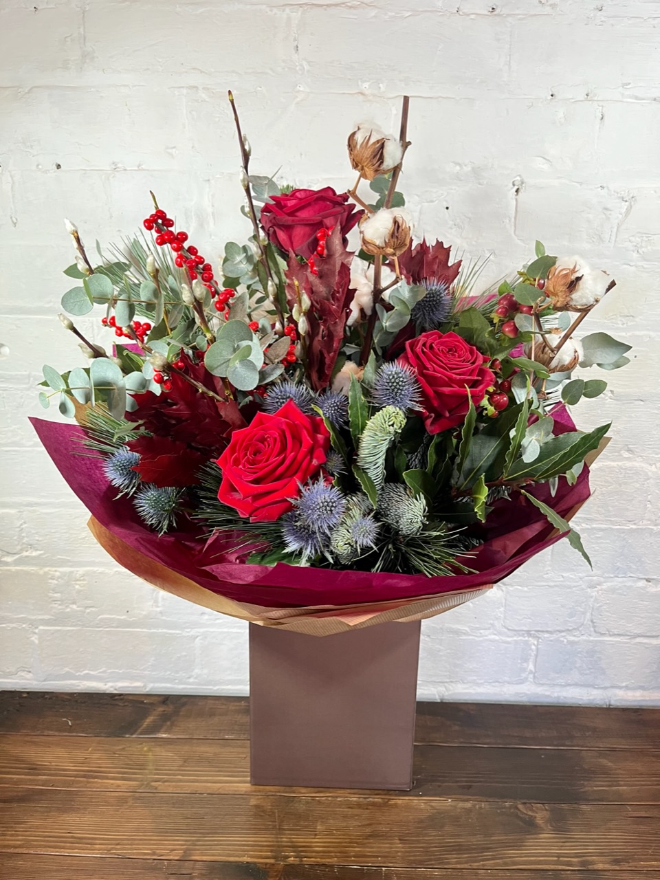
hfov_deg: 53.1
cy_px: 440
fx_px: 661
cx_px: 330
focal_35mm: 26
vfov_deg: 67.3
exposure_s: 1/50
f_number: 1.6
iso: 160
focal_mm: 5.1
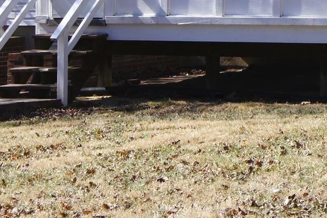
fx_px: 1477
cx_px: 308
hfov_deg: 12.5
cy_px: -110
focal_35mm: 163
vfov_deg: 8.3
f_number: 13
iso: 200
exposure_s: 1/125
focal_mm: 33
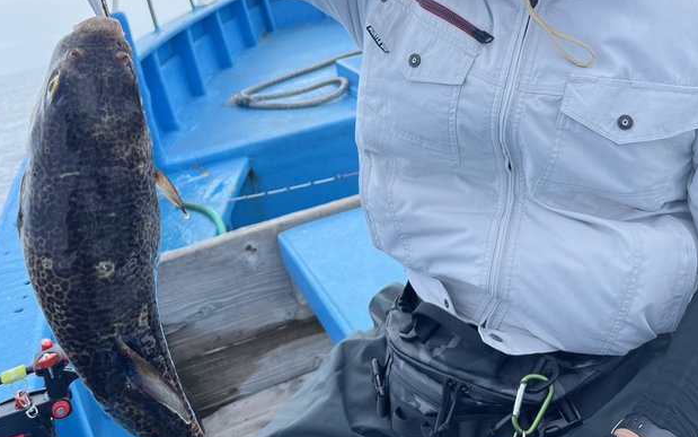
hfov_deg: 51.5
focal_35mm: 38
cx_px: 348
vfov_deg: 32.8
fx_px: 723
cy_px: 98
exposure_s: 1/1558
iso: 50
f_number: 1.6
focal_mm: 5.1
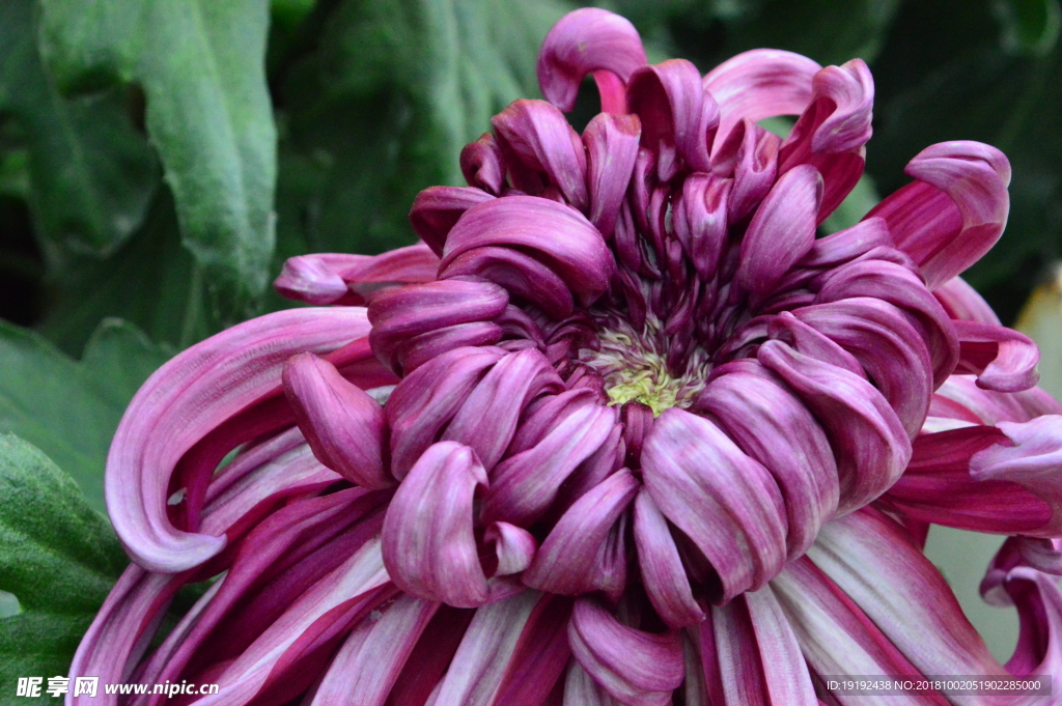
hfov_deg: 13.1
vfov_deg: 8.7
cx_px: 531
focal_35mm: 158
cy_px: 353
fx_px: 4642
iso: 6400
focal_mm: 105
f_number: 16
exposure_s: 1/125
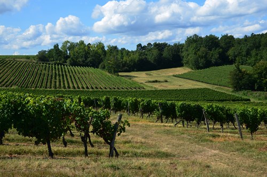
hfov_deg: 42.4
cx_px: 134
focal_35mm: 46
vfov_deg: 28.8
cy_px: 88
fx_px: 344
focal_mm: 31
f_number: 11
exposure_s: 1/125
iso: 110
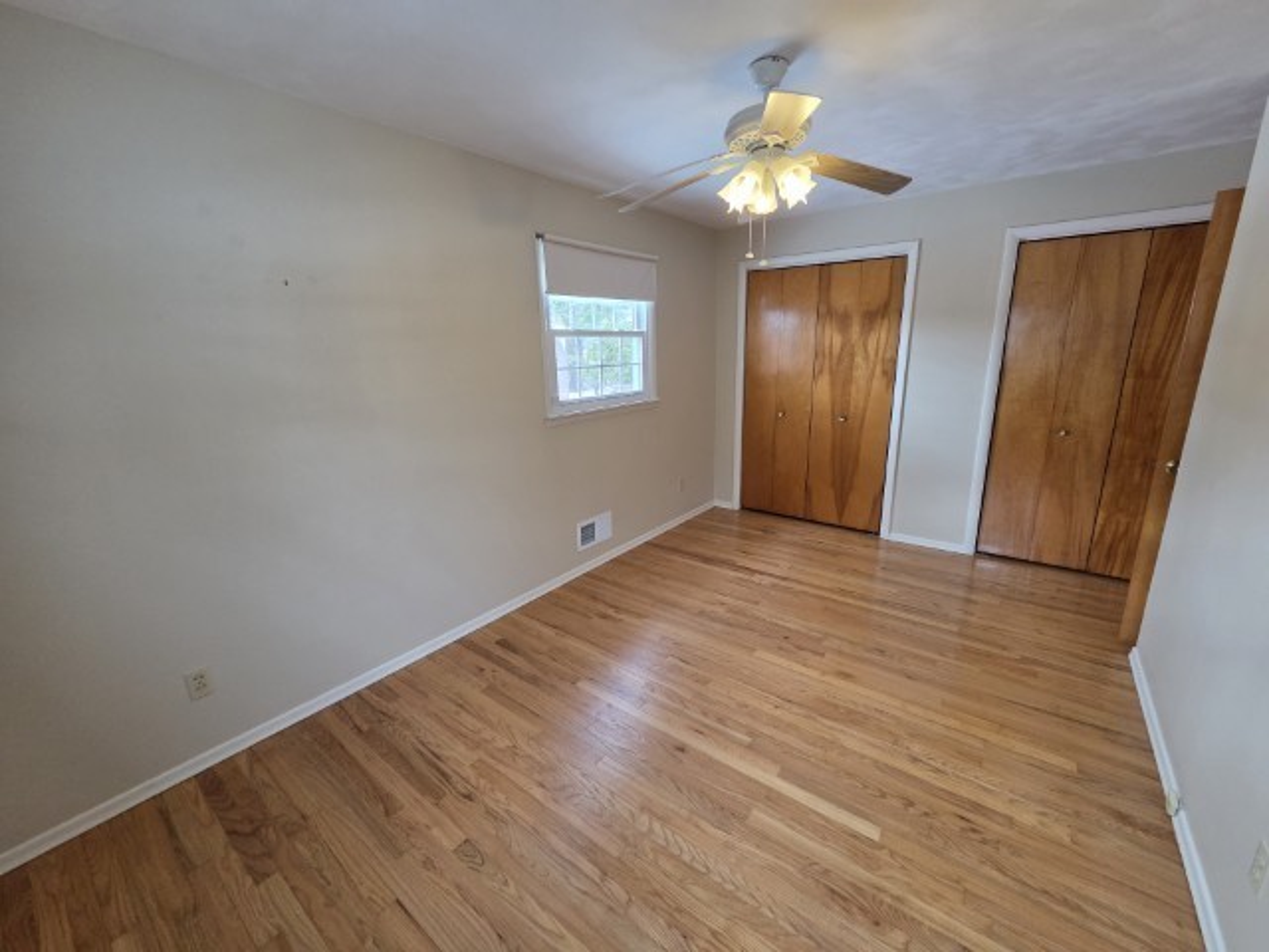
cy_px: 476
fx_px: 477
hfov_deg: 106.2
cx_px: 634
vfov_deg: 89.9
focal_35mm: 13
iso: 250
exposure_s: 1/120
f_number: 2.2
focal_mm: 2.2
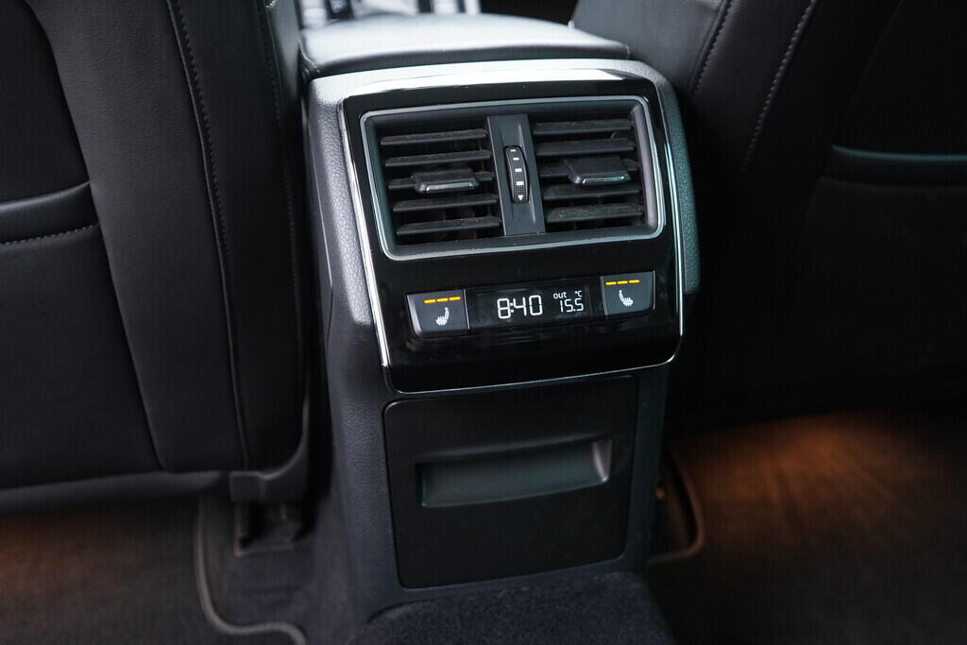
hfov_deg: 53.1
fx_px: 967
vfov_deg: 36.9
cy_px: 322
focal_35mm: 36
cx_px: 484
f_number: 2.8
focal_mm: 24
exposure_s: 1/40
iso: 1000
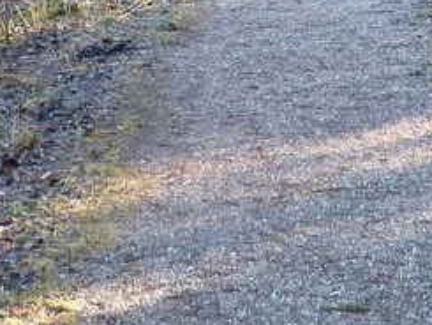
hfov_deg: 14.8
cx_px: 256
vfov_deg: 11.0
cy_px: -21
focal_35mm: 133
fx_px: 1661
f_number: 2.9
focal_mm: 5.9
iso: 125
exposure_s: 1/30
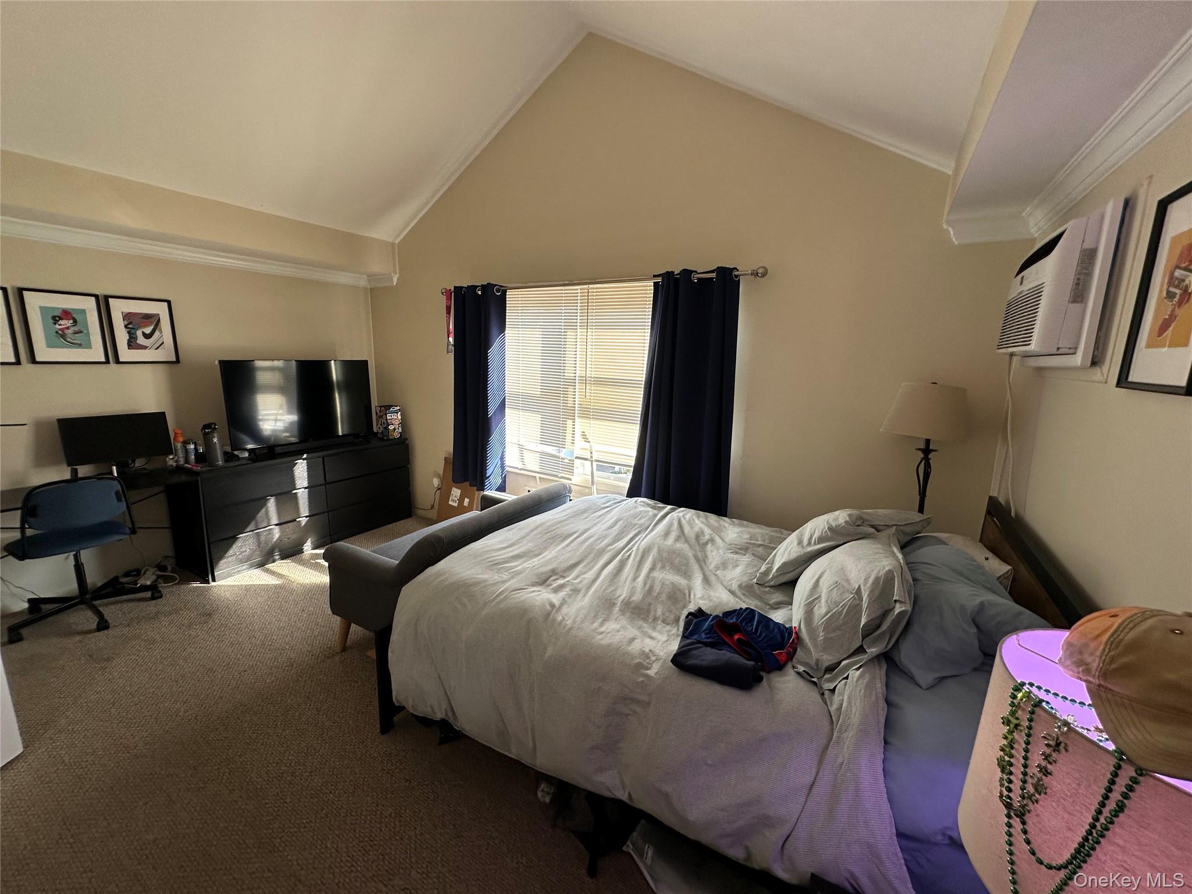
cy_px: 447
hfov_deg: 102.1
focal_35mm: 14
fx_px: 482
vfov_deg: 85.7
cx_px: 596
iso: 80
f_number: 2.2
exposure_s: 1/99
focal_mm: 2.22
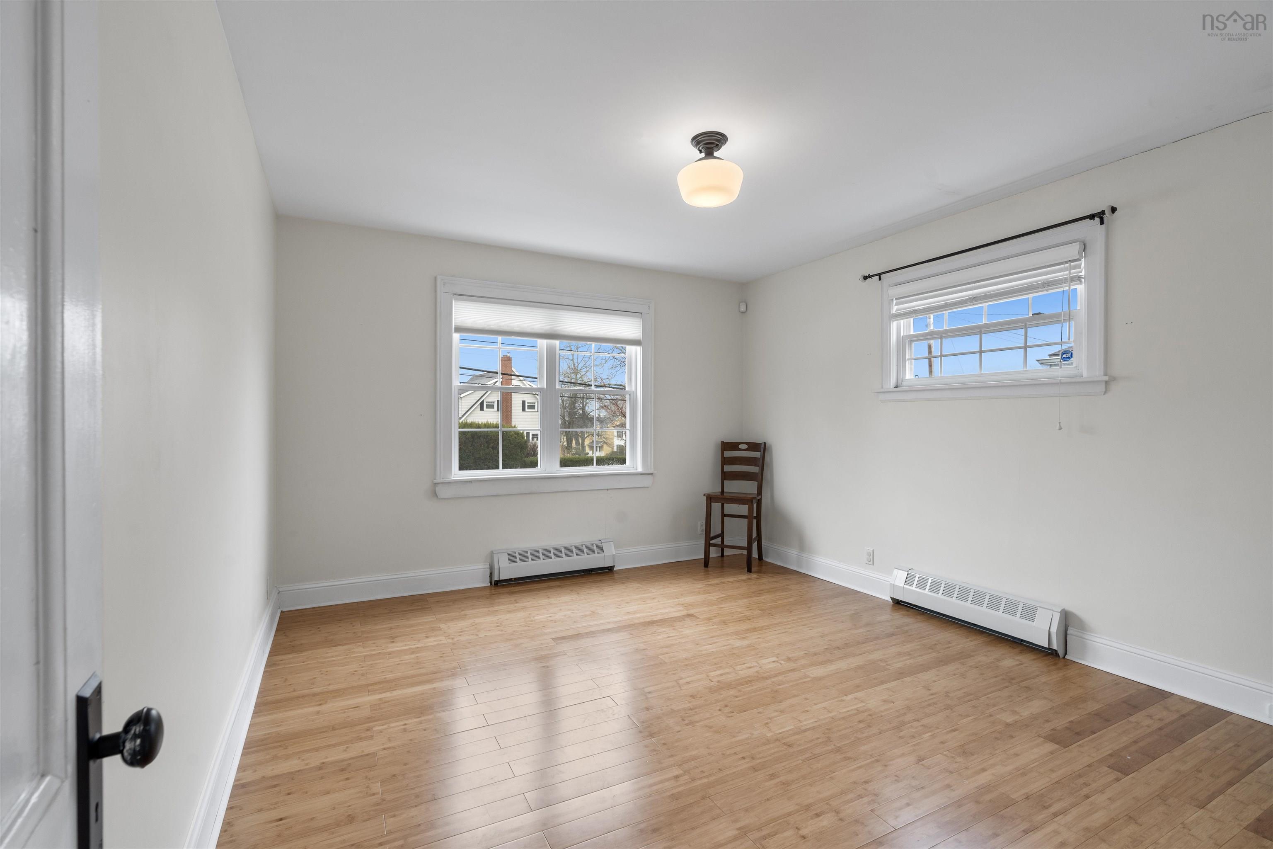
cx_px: 636
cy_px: 424
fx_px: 566
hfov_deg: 96.7
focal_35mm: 16
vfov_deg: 73.7
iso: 400
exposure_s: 1/15
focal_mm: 16
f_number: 8
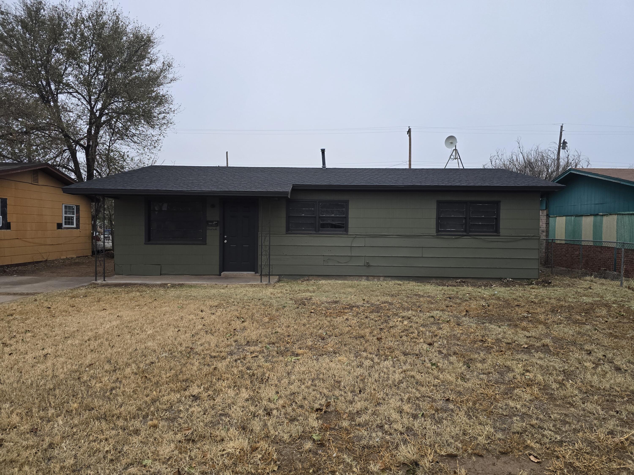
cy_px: 238
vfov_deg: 58.9
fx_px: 421
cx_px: 317
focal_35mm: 23
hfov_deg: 73.9
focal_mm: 6.3
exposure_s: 1/180
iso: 160
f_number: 1.7
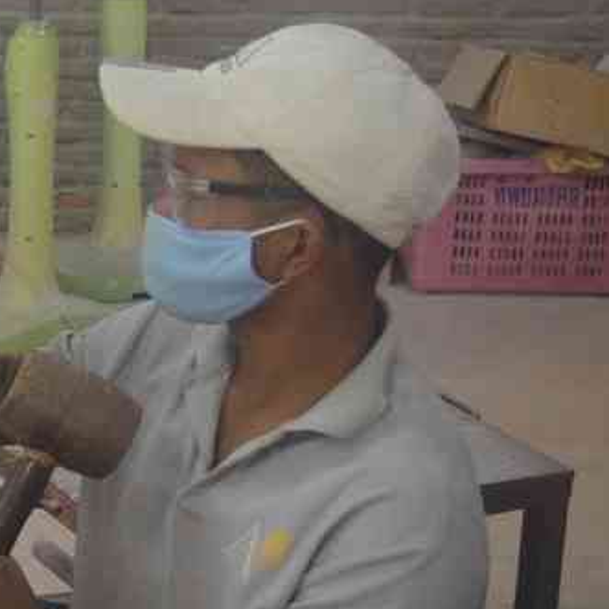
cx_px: -170
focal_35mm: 100
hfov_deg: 16.5
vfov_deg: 17.4
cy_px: 300
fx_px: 1990
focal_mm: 26
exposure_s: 1/50
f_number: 4
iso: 3200
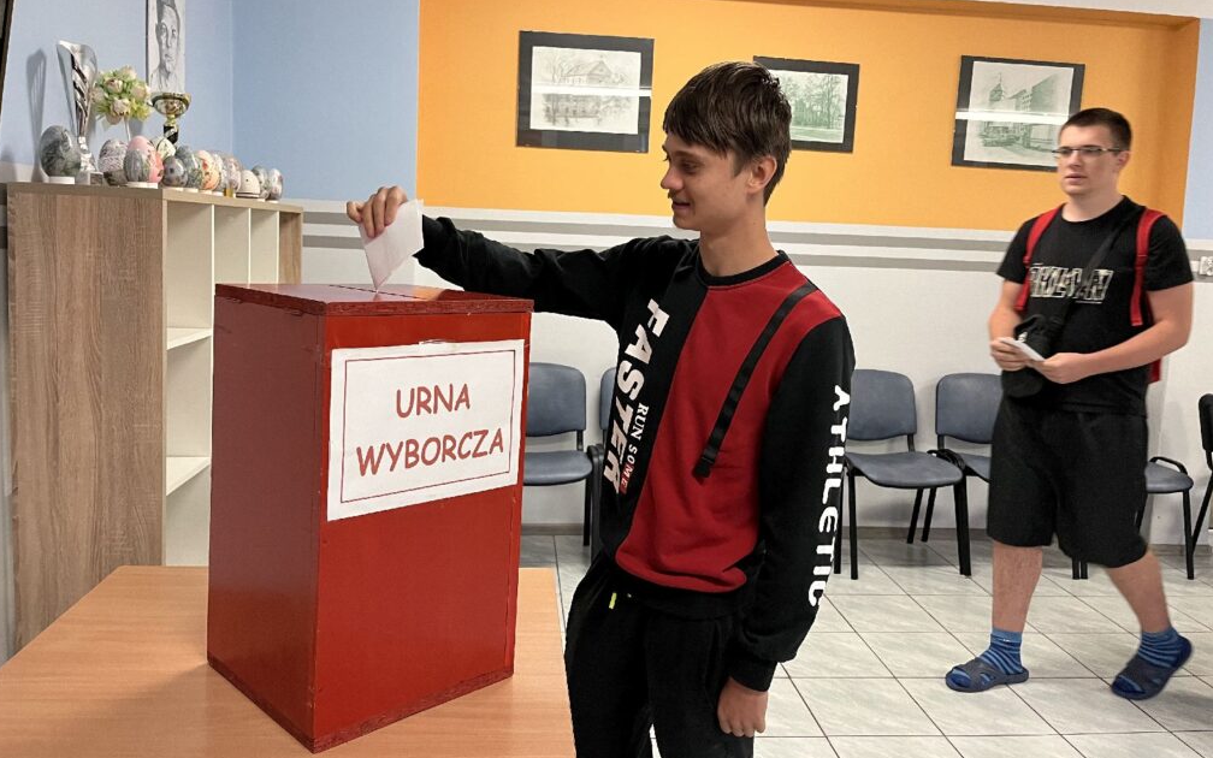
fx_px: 926
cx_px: 599
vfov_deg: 44.4
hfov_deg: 66.5
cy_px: 324
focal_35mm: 28
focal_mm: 5.1
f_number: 1.6
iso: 200
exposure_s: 1/50
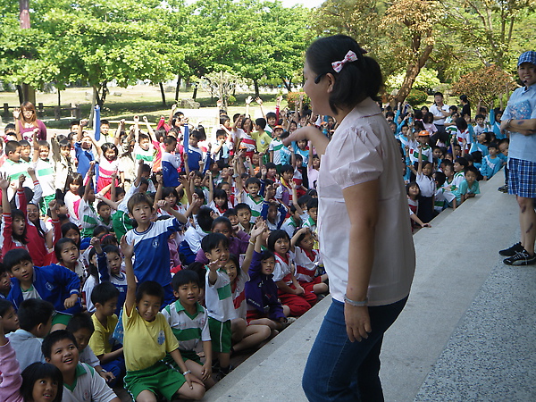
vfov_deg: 31.5
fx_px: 712
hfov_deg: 41.2
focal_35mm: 46
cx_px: 268
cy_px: 201
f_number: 3.3
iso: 64
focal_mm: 8.2
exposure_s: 1/160
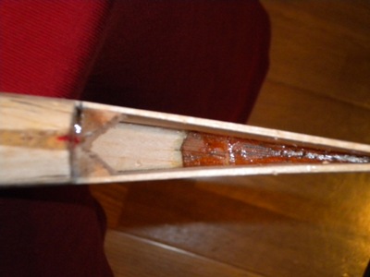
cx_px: 185
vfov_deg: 14.1
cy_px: 138
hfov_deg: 18.7
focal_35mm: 105
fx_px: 1122
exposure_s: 1/60
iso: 400
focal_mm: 18.9
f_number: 5.9
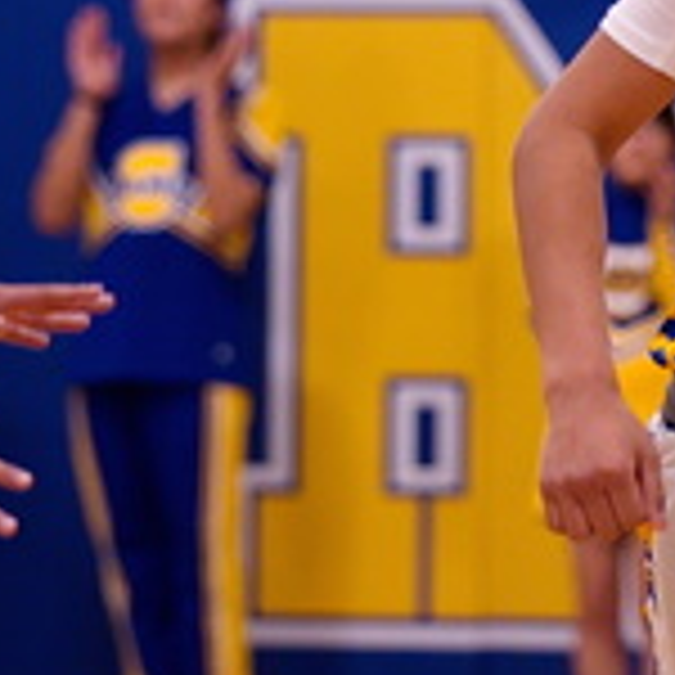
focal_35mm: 673
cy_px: 126
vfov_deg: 2.6
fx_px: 14847
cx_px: 884
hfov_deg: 2.6
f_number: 2.8
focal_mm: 116
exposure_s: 1/500
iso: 1600
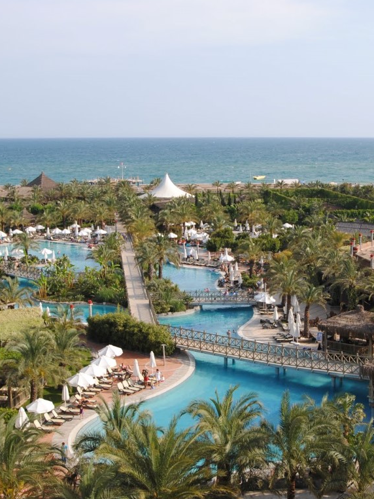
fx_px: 749
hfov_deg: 27.8
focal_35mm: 52
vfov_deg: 36.8
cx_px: 262
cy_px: 249
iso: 100
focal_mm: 24
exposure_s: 1/200
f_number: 7.1
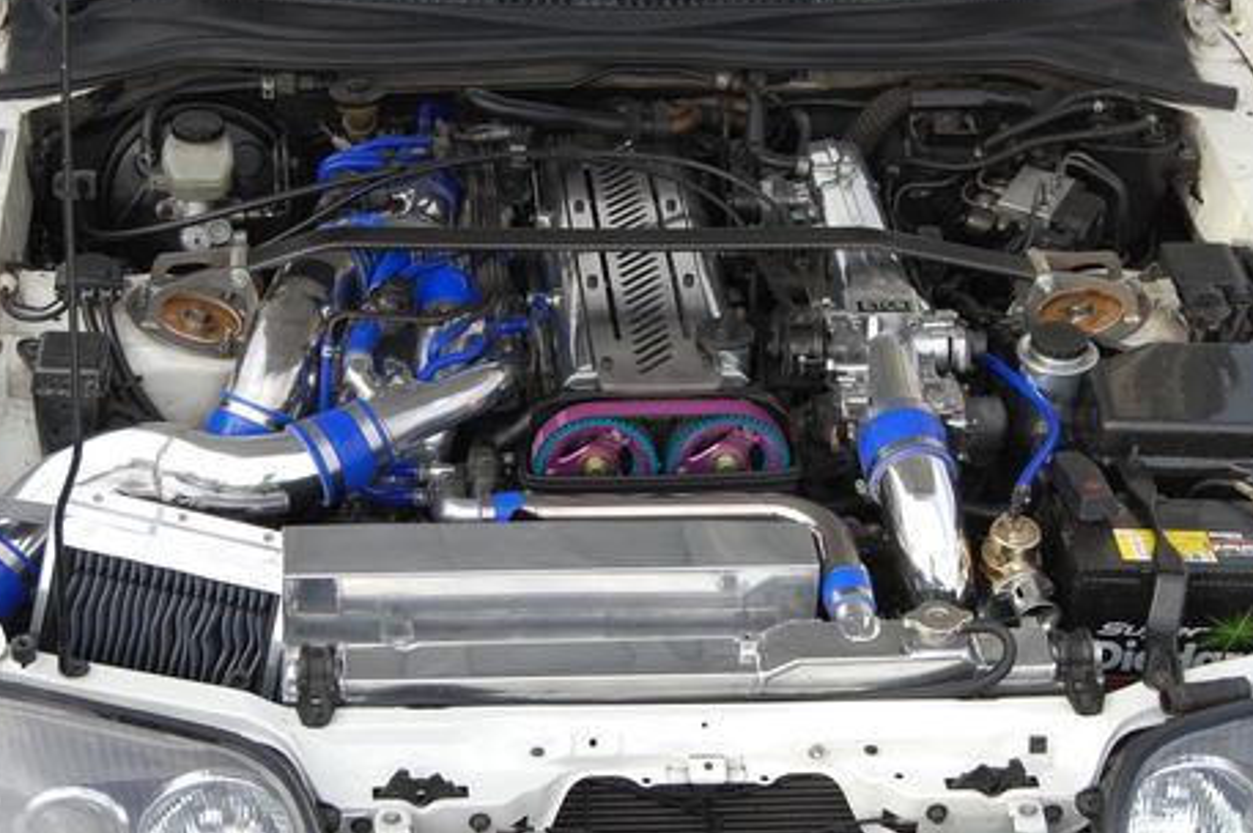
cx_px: 526
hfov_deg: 24.2
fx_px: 2921
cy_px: 411
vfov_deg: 16.2
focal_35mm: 84
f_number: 6.3
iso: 200
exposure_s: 1/160
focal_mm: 40
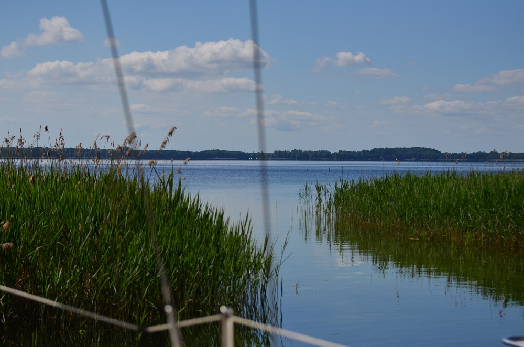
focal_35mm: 105
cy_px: 174
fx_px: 1525
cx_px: 262
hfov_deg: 19.5
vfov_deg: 13.0
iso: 360
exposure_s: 1/8000
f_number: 4.5
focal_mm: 70
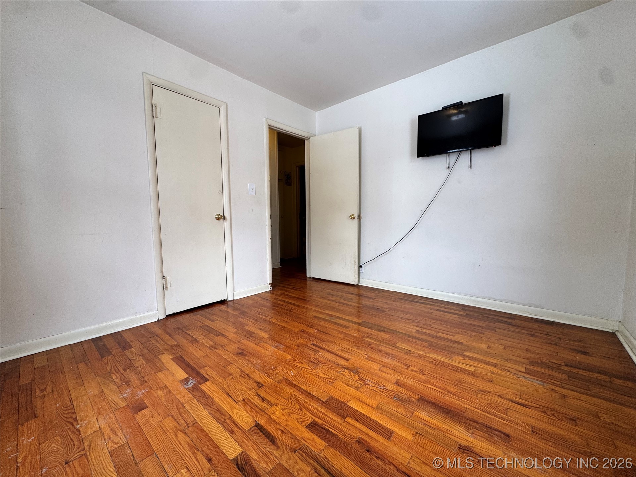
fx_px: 257
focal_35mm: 14
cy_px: 238
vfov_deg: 85.7
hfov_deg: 102.1
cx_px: 318
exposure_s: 1/99
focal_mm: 2.22
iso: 80
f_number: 2.2
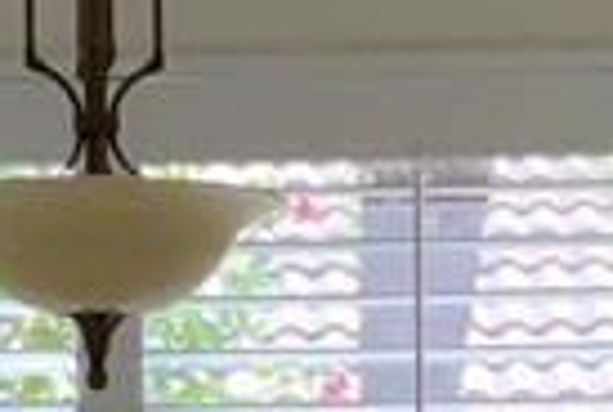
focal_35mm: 225
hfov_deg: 9.1
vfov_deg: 6.0
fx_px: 3840
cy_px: 748
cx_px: 345
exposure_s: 1/335
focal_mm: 3
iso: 16
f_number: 1.8
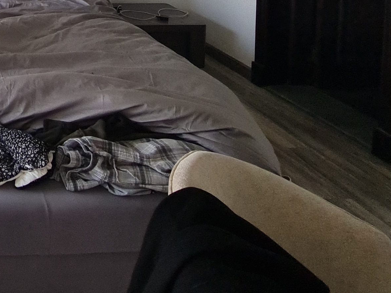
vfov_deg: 26.6
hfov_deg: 33.7
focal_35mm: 44
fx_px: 497
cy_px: -108
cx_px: -93
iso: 80
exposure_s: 1/50
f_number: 2.2
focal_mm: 2.2
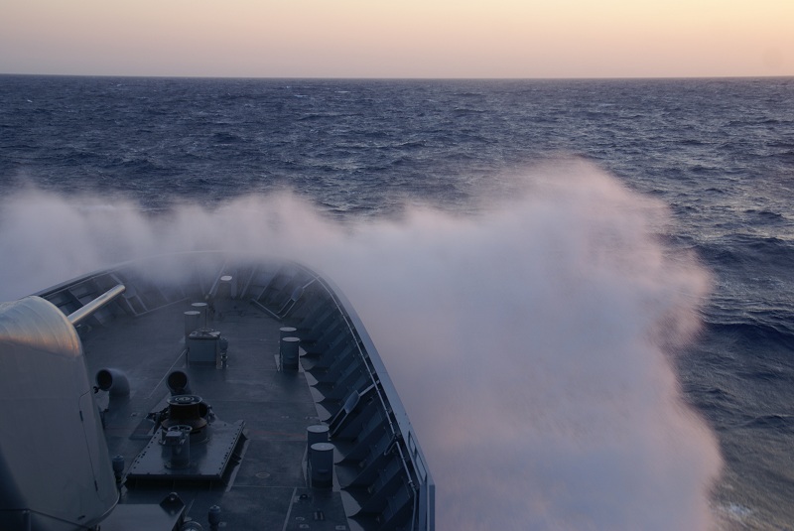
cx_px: 397
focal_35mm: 52
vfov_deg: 25.8
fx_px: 1159
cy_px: 266
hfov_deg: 37.8
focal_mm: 35
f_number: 5.6
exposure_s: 1/60
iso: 100
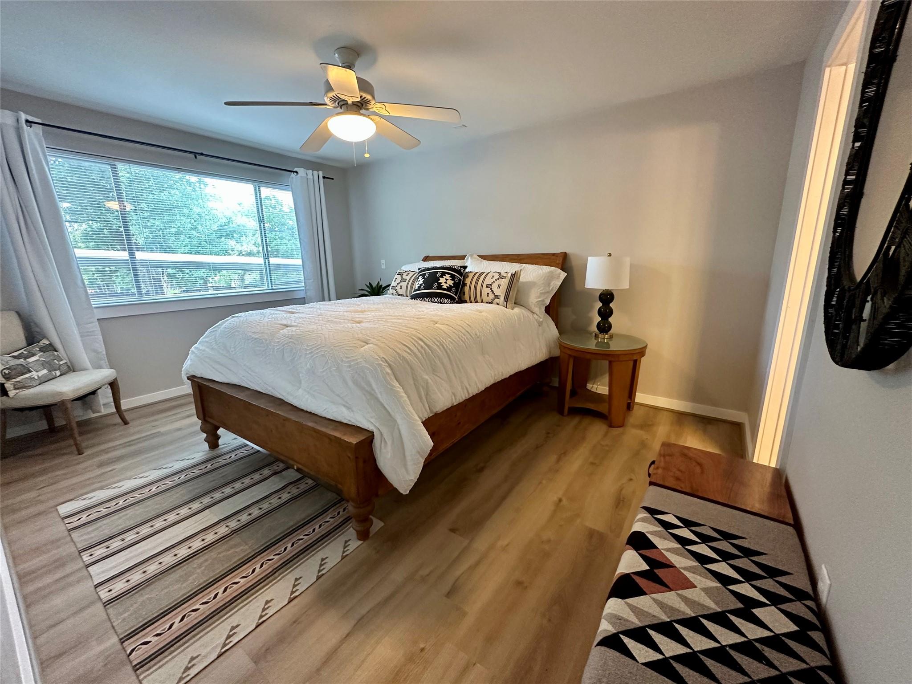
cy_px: 342
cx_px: 456
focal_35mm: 14
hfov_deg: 102.1
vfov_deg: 85.7
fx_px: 369
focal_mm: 2.22
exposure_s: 1/60
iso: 320
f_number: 2.2
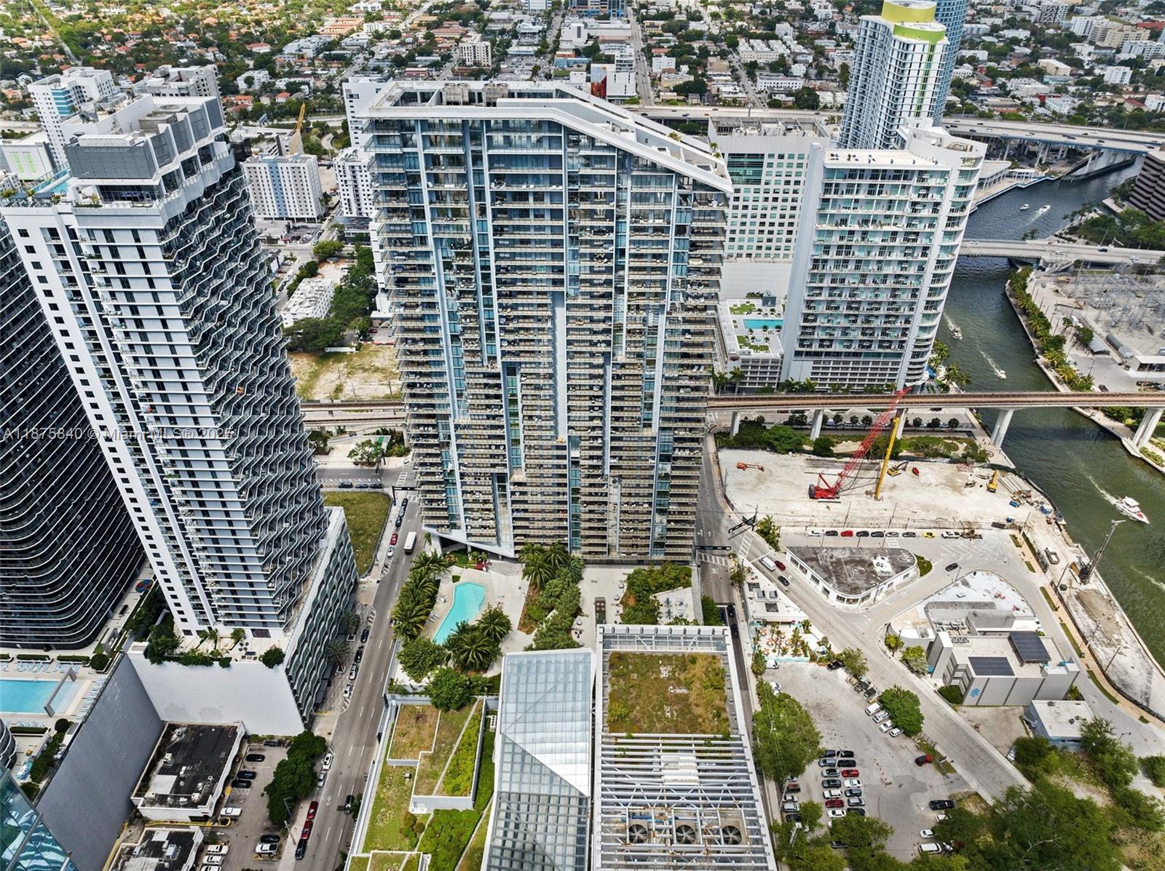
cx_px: 582
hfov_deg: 71.6
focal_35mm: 24
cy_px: 436
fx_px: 807
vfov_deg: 56.7
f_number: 2.8
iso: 140
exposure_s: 1/1600
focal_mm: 12.29
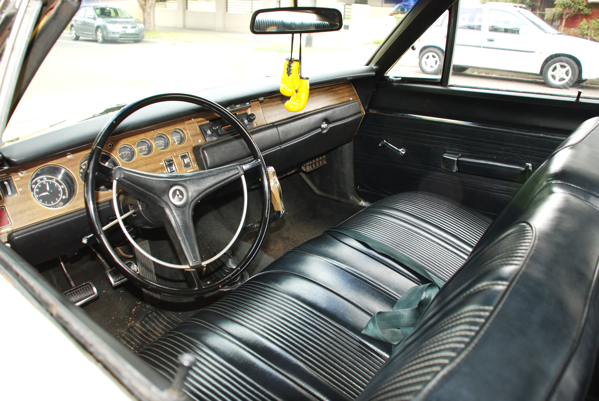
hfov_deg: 67.3
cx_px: 300
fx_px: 450
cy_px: 200
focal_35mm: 27
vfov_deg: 48.0
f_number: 3.5
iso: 200
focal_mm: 18
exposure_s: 1/60
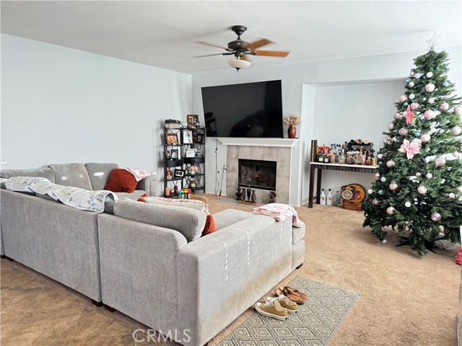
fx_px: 320
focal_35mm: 24
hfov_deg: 71.6
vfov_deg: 56.8
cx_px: 231
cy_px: 173
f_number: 1.78
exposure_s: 1/76
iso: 200
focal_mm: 6.76
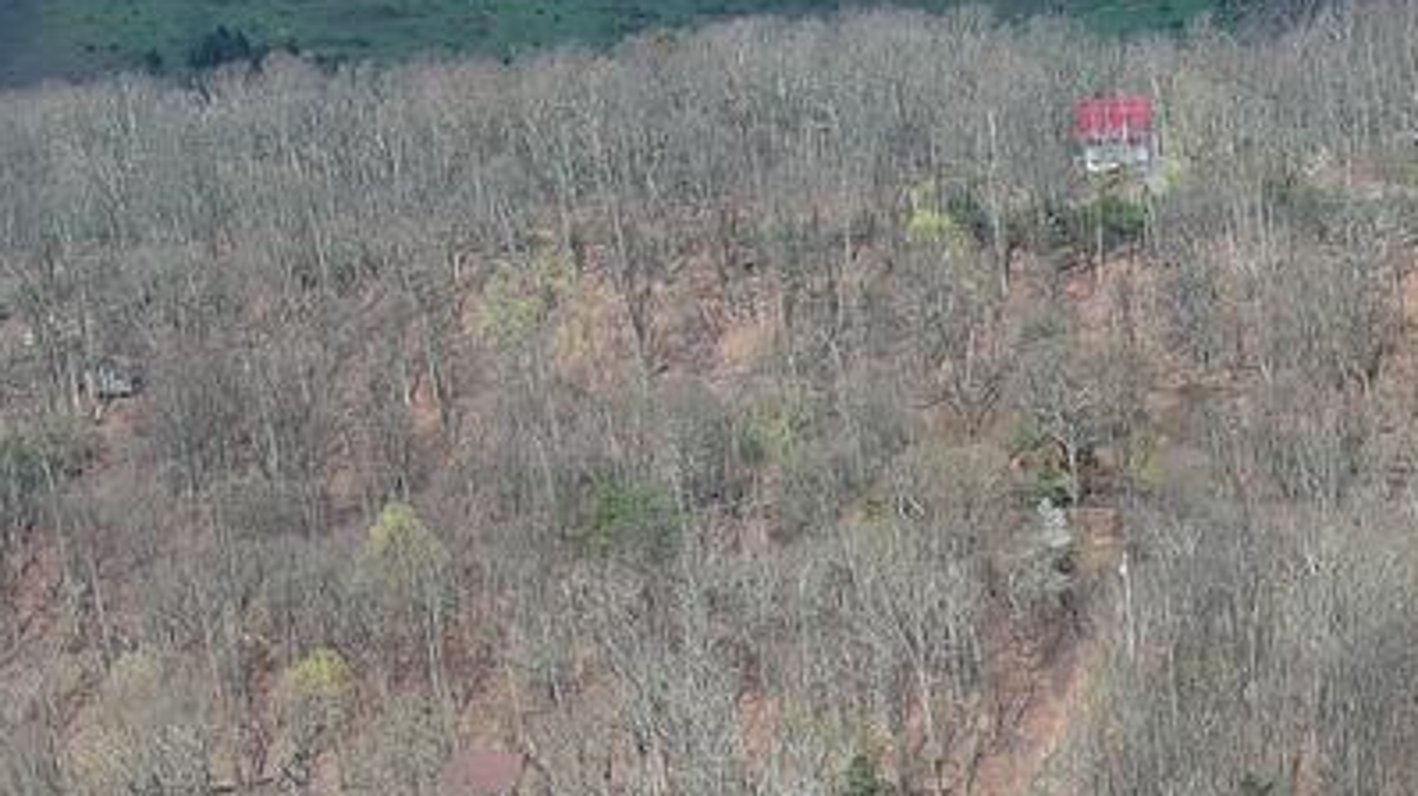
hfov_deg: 13.5
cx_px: 1635
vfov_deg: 7.0
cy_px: 2326
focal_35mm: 156
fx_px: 5863
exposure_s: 1/965
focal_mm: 10.57
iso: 100
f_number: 2.8
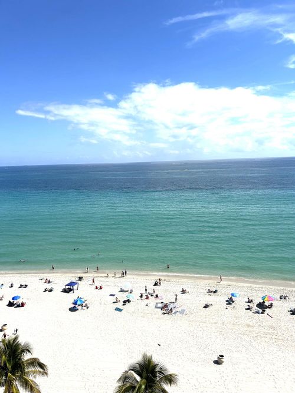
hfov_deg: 53.0
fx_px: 296
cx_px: 148
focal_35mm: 26
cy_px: 196
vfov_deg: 67.3
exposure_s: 1/9434
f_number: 1.5
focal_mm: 5.7
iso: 50
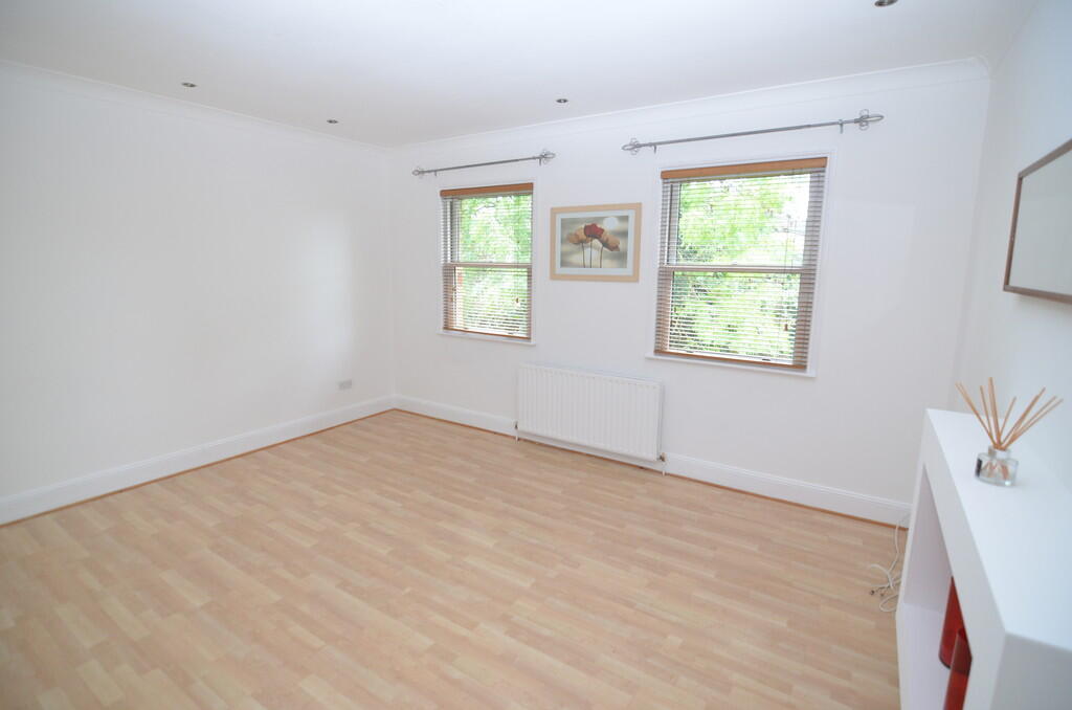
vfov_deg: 71.8
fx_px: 490
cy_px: 355
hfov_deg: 95.1
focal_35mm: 16
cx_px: 536
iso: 800
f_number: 2.8
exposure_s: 1/30
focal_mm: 11
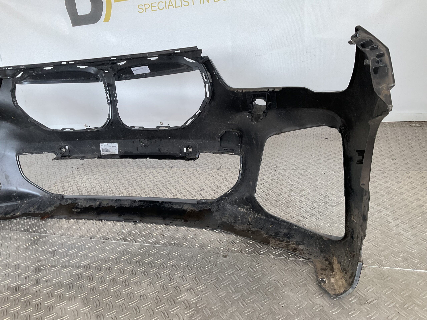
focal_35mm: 29
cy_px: 160
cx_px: 214
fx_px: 358
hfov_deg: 61.7
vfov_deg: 48.2
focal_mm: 3
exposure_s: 1/50
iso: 40
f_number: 1.8
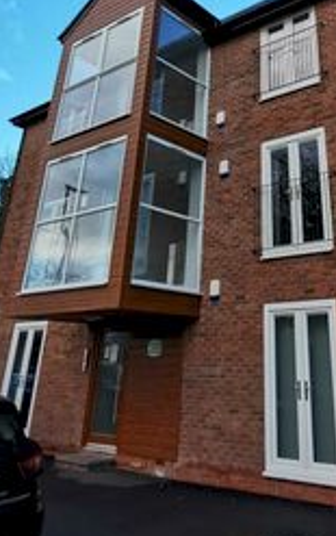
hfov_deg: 34.7
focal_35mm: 36
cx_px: 249
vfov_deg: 49.4
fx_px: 526
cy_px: 77
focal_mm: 2.35
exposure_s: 1/196
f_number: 2.2
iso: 50
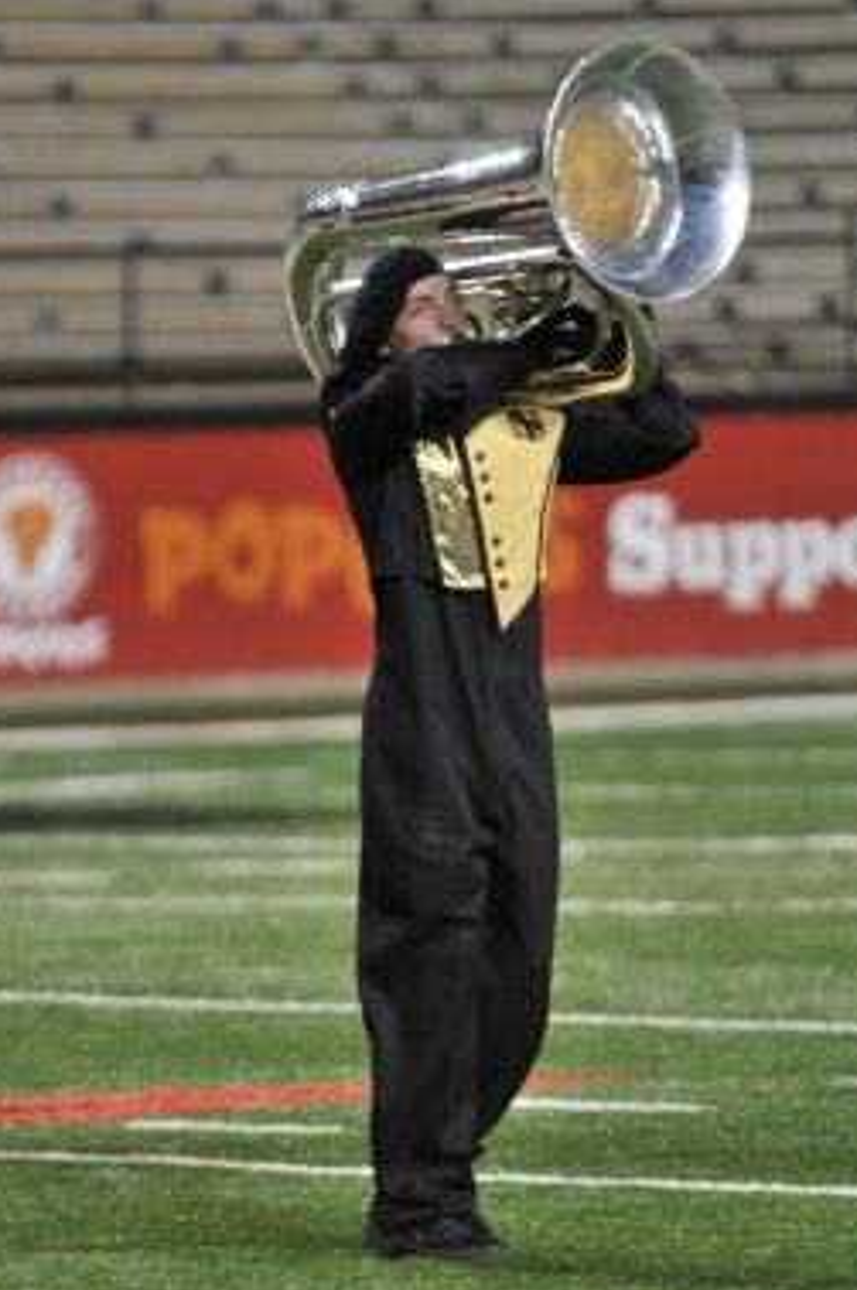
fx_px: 17043
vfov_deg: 4.3
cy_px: 717
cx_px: 333
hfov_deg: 2.9
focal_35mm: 476
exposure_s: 1/250
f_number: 2.8
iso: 800
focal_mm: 200
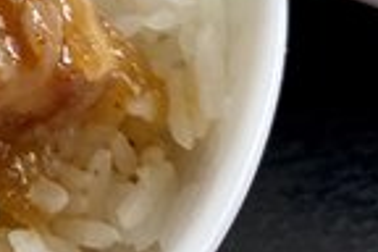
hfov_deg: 14.9
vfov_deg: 10.7
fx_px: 1260
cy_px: -207
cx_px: -304
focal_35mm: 120
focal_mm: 4.25
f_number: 1.8
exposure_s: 1/88
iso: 125
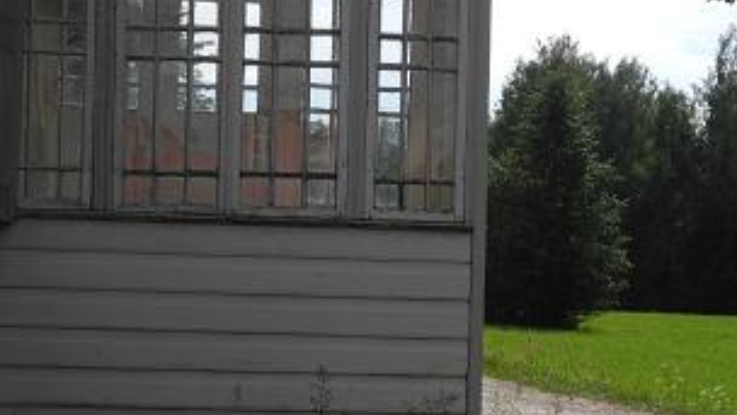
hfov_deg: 13.8
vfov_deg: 7.8
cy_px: 226
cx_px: 465
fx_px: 3049
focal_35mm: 156
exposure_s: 1/1000
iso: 100
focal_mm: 18.1
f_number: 4
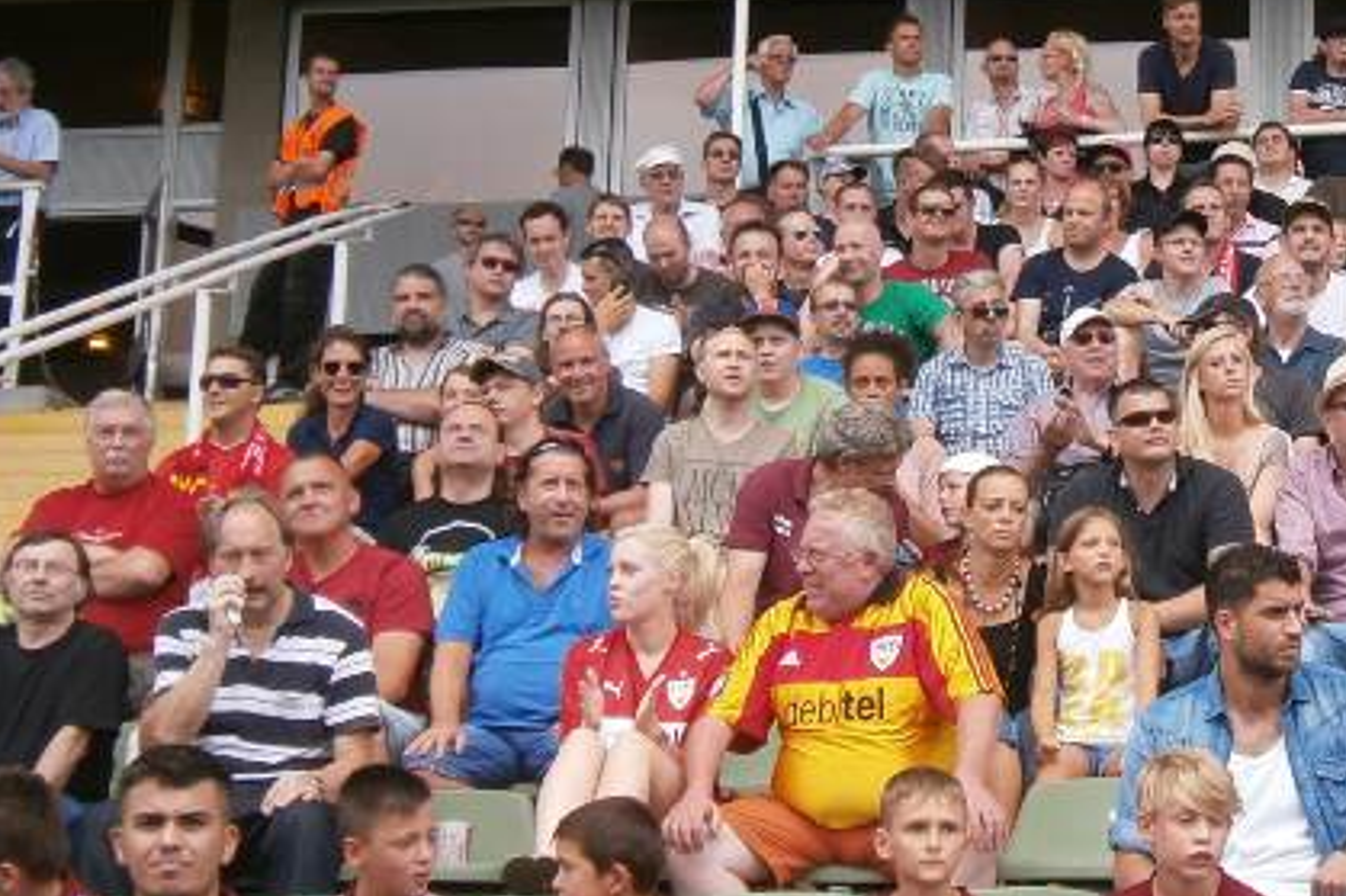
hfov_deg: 19.2
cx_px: 1105
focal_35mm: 105
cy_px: 268
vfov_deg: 13.0
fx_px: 3924
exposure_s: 1/160
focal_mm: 8.3
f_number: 3.4
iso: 80
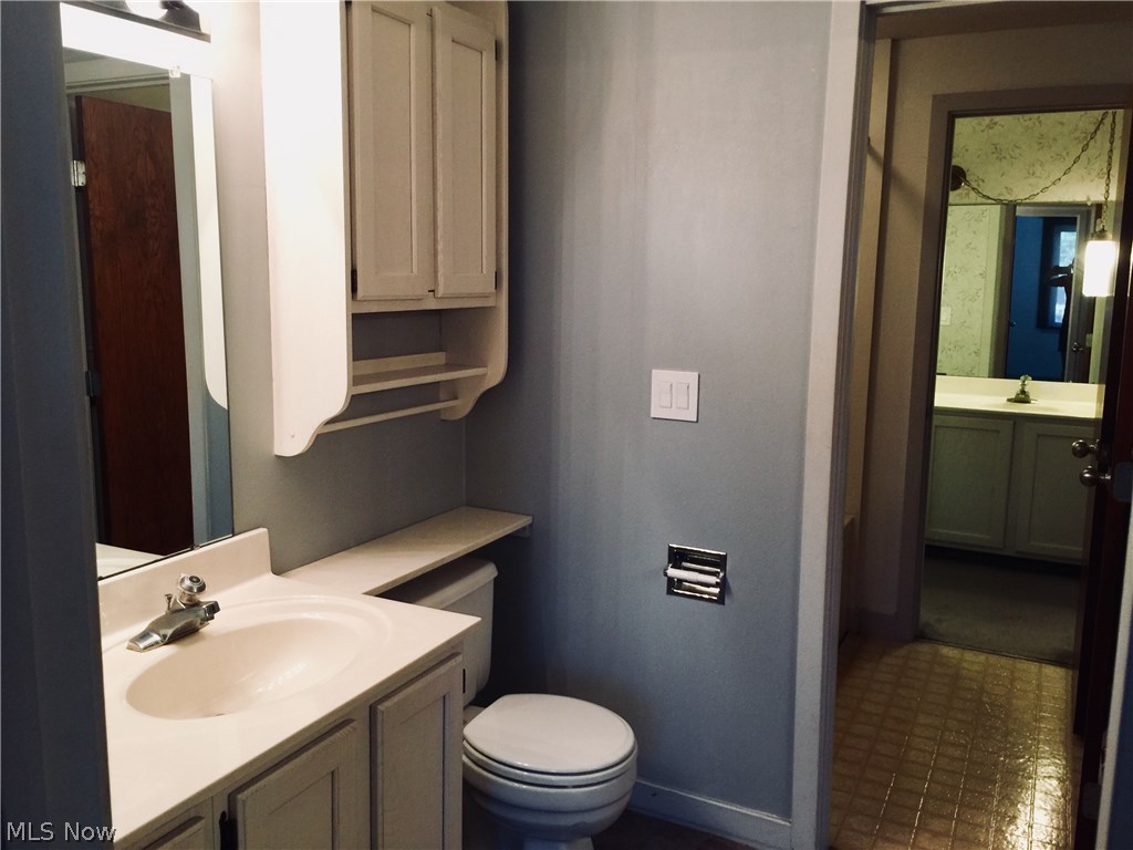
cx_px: 566
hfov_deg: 61.7
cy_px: 425
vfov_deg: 48.2
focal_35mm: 29
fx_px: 949
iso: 50
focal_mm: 4.15
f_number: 2.2
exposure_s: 1/30
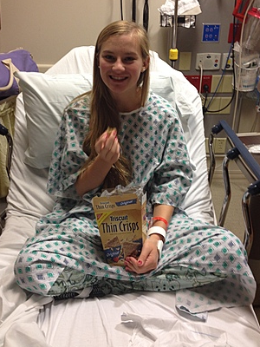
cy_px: 150
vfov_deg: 44.7
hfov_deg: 34.3
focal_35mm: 42
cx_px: 131
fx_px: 421
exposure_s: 1/20
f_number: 2.4
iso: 100
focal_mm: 4.28
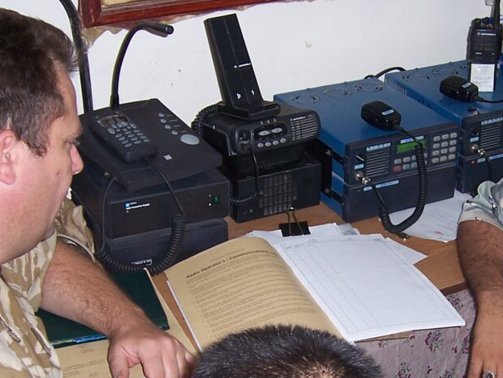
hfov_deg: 28.0
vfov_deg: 21.2
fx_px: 1003
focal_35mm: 69
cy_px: 261
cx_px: 318
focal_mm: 6
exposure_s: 1/60
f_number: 3
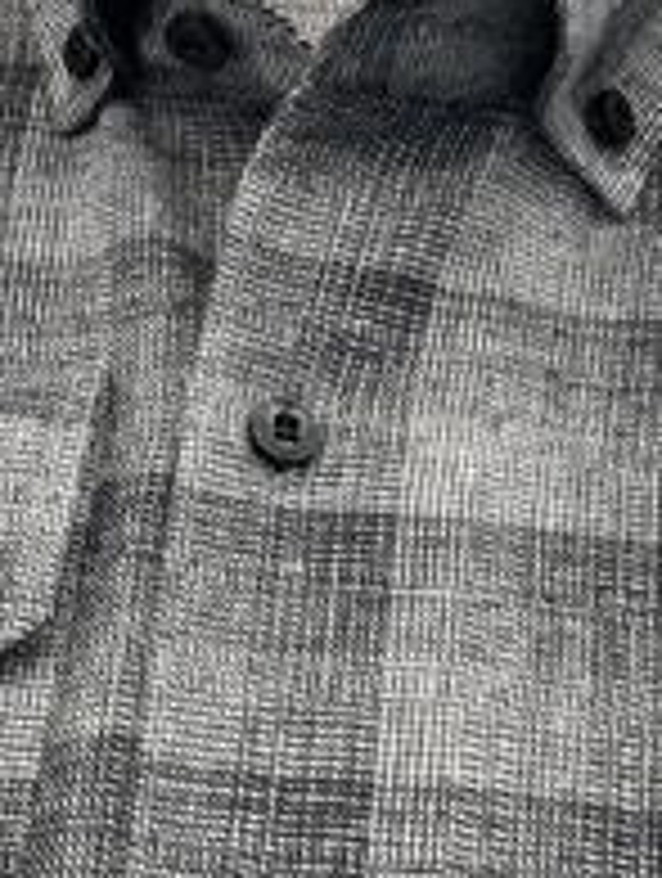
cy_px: 263
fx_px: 2796
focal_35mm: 110
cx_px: 306
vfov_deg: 17.8
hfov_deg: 13.5
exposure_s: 1/100
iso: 32
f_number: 2
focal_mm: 6
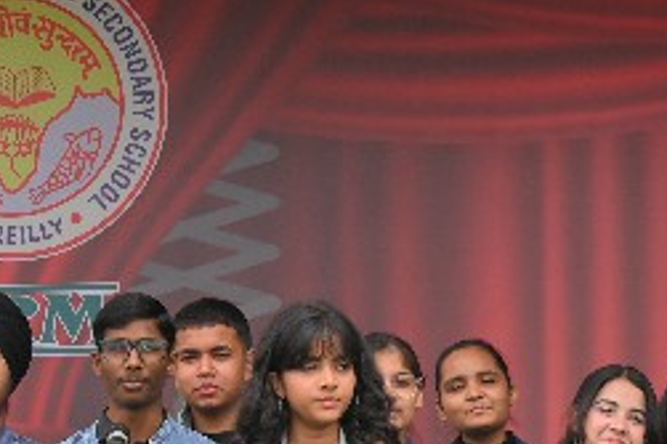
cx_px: 1129
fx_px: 5203
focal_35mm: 281
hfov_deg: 7.2
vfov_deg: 4.9
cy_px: 618
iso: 400
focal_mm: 69
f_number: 11
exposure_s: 1/160
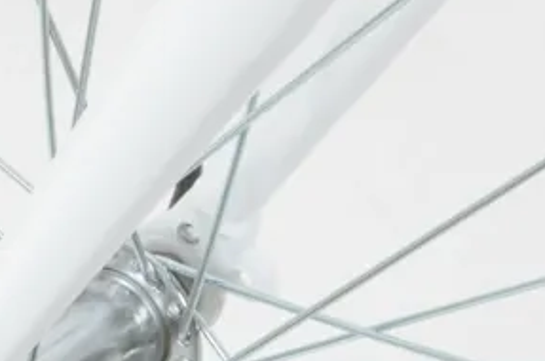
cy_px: 465
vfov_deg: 3.1
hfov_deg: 4.7
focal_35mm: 439
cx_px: -141
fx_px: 6637
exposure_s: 1/15
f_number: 32
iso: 1000
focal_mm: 105
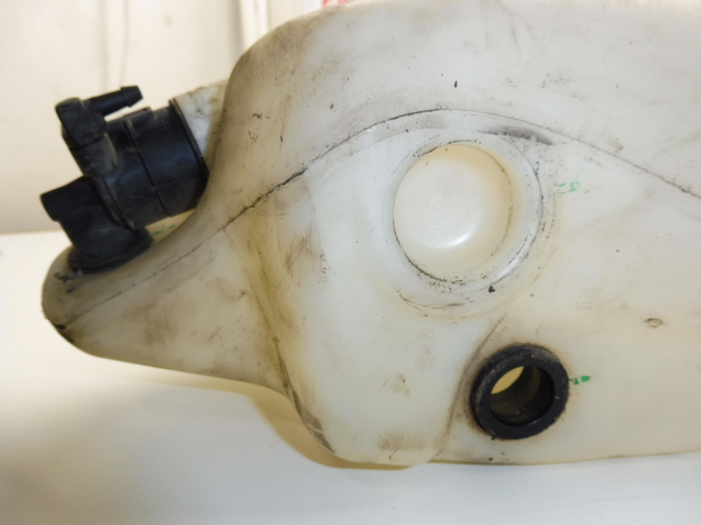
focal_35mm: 25
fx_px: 506
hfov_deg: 69.4
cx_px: 350
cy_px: 262
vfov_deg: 54.9
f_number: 3.5
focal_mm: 4.4
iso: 200
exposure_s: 1/60
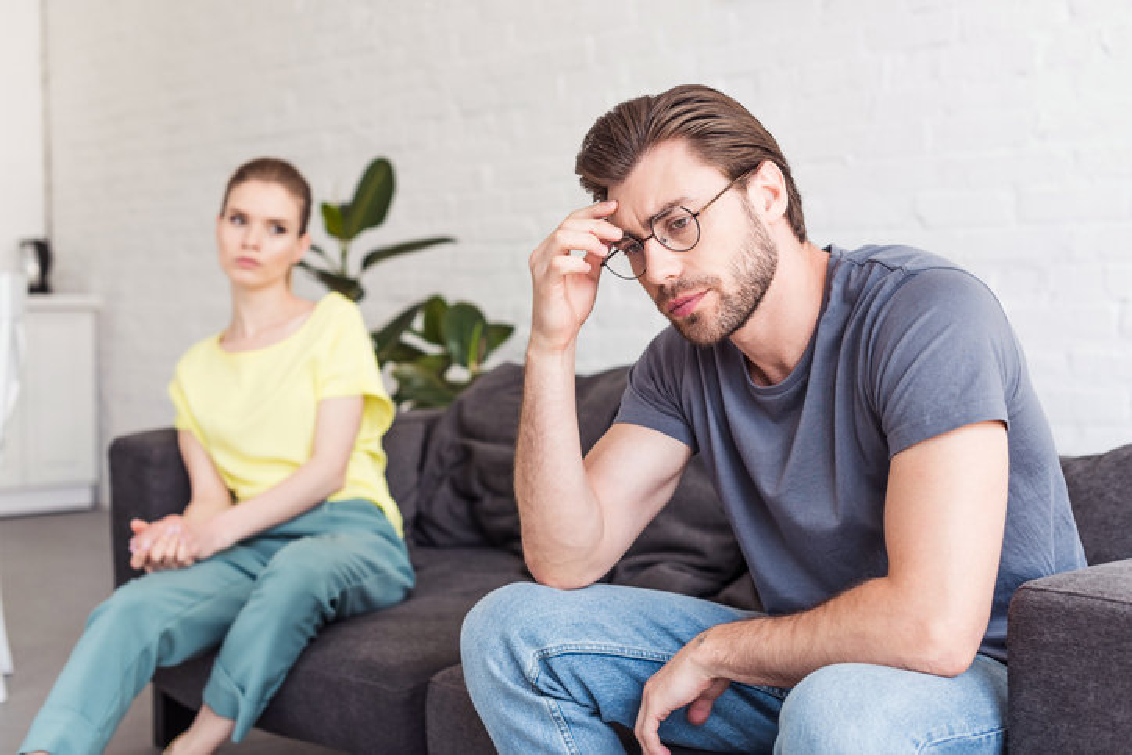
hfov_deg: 39.6
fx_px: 1572
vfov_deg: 27.0
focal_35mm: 50
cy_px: 378
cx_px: 566
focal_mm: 50
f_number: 3.5
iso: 200
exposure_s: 1/160
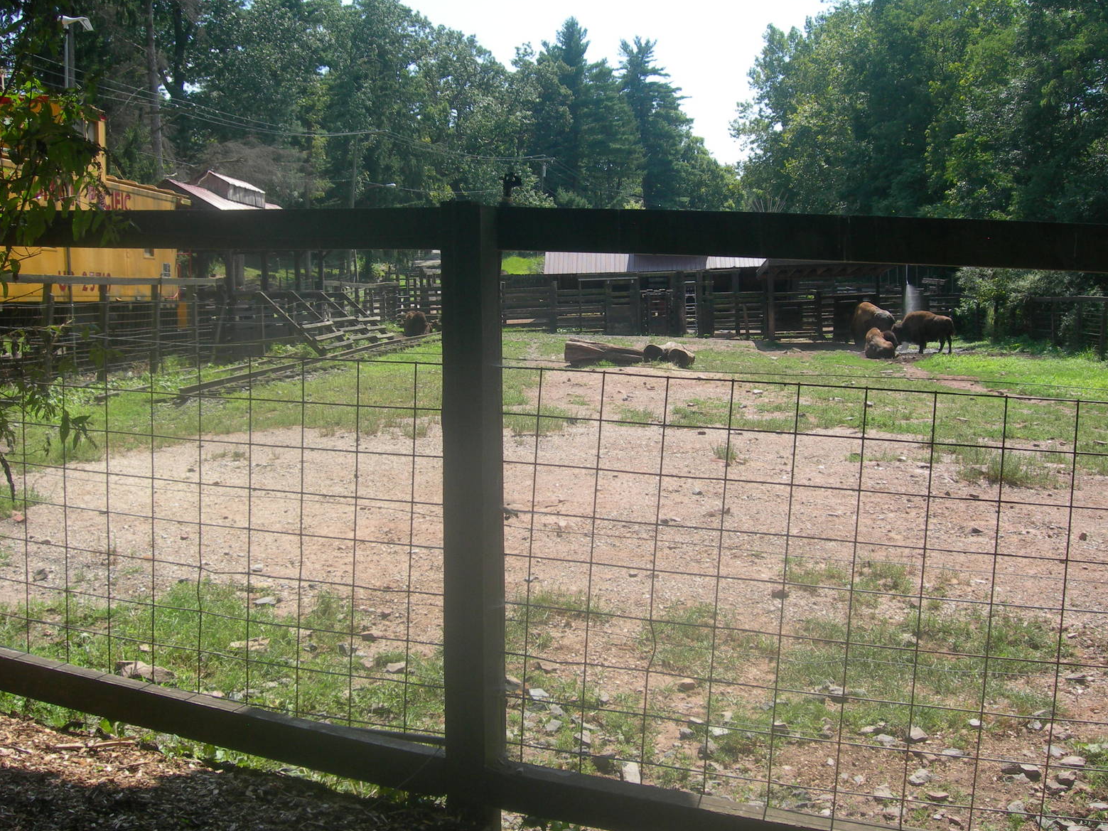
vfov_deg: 36.8
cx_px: 561
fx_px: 1248
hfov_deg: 47.9
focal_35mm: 39
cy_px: 417
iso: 50
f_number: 4.8
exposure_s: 1/251
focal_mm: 7.8
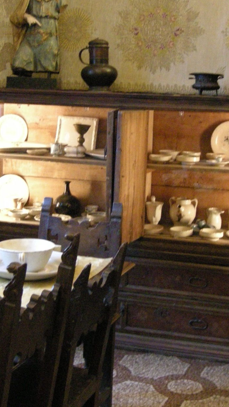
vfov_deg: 31.4
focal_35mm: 67
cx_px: 113
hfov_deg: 18.0
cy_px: 220
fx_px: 724
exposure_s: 1/8
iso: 651
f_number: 2.7
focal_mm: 7.5
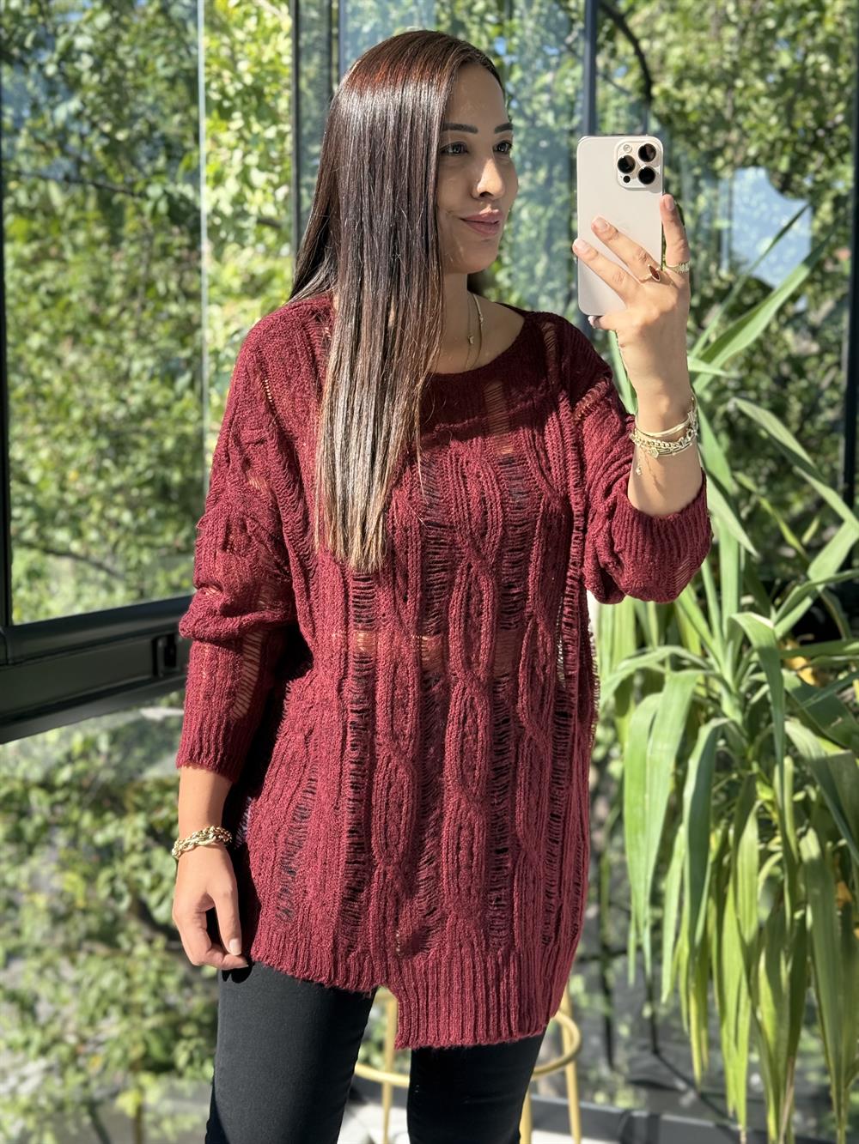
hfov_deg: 30.3
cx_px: 430
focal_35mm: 48
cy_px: 572
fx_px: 1588
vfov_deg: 39.7
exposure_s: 1/463
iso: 100
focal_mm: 6.76
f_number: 1.78
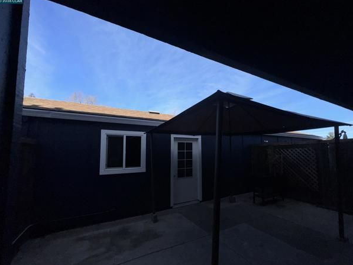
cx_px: 187
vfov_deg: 81.7
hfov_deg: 98.0
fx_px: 153
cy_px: 140
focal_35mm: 15
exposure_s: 1/3717
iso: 32
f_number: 2.2
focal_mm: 2.22
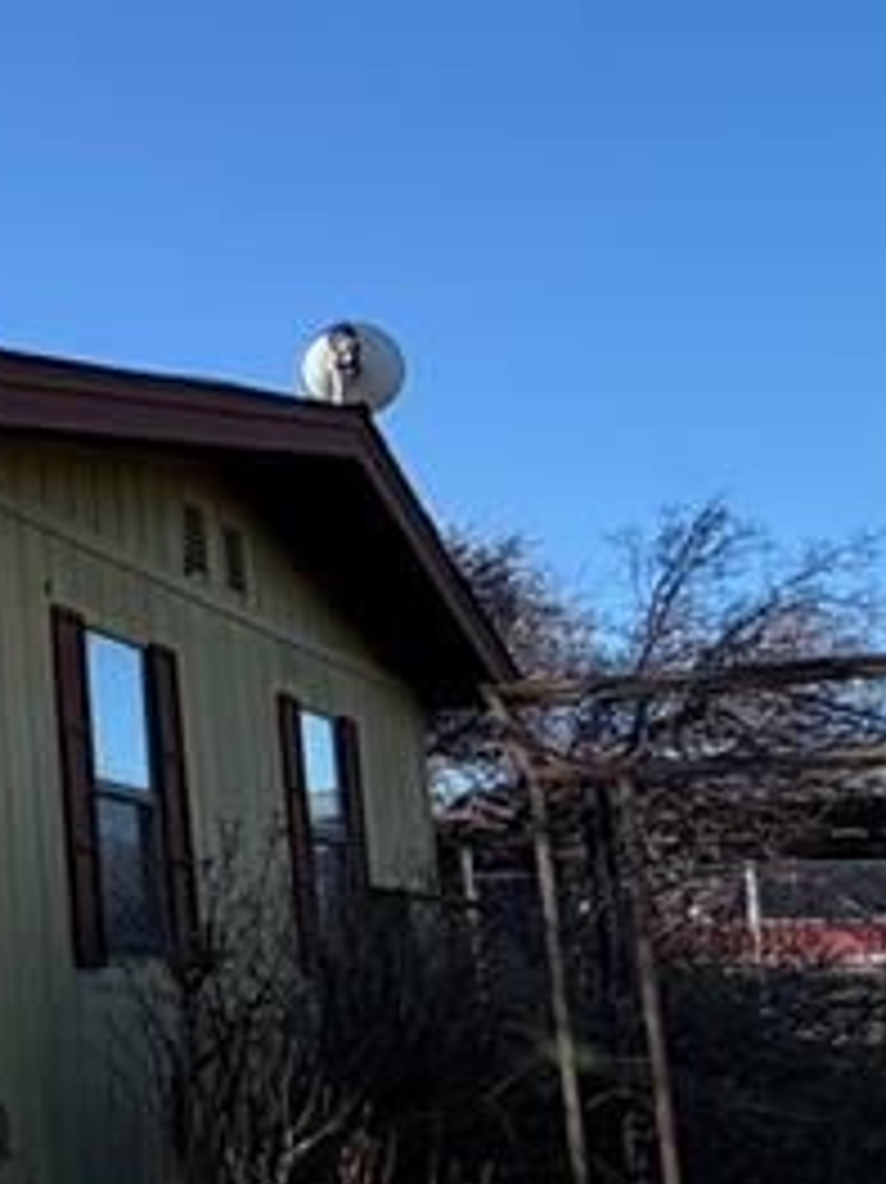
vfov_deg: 30.2
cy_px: 680
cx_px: -922
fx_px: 2186
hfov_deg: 16.7
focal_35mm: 64
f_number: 2.2
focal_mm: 2.22
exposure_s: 1/770
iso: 40
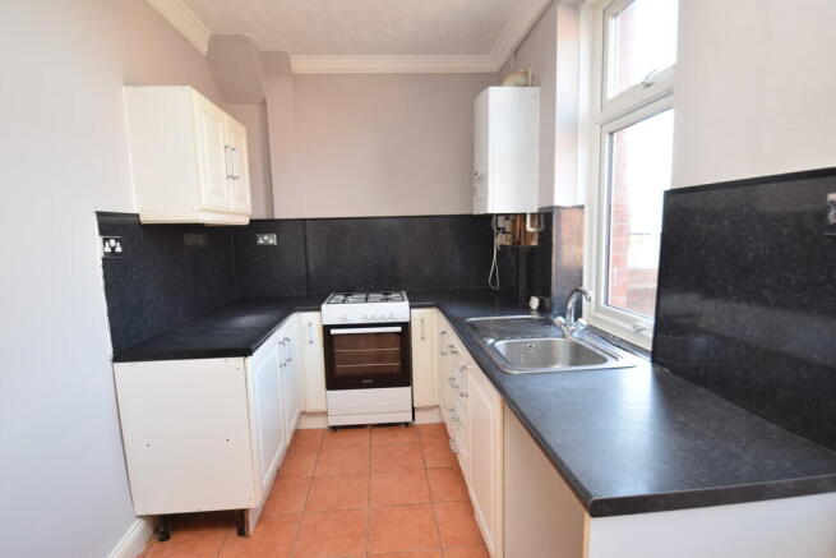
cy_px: 279
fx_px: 418
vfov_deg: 67.4
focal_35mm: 18
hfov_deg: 90.0
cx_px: 418
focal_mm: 12
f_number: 5
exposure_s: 1/100
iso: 800
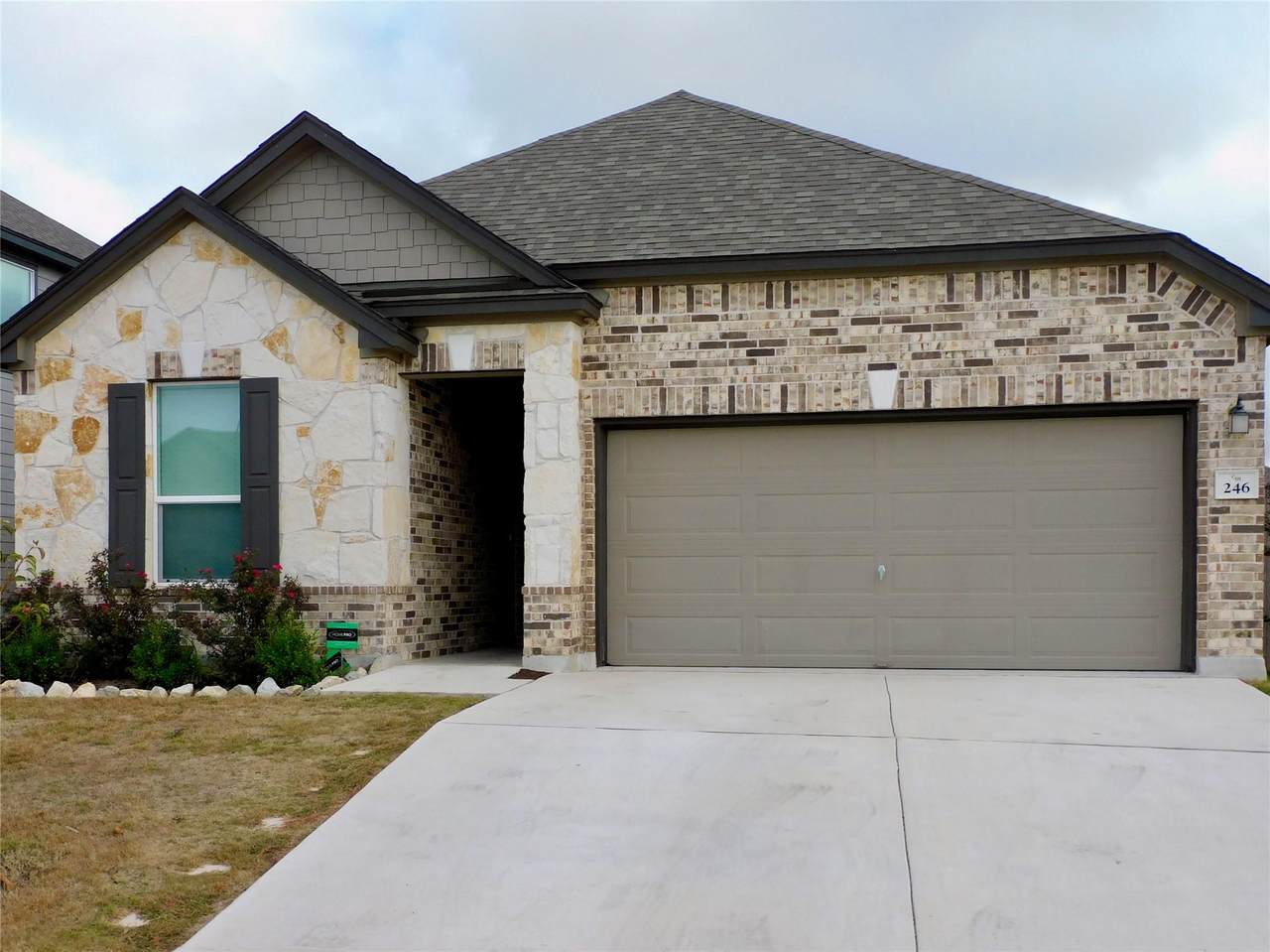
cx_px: 635
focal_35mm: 35
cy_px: 476
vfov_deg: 40.7
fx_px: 1284
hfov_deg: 52.6
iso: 125
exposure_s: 1/640
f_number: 3.8
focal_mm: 6.3
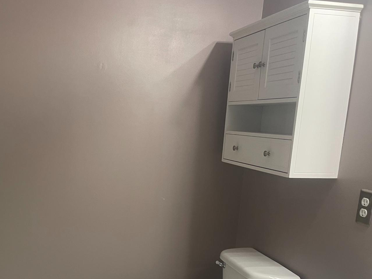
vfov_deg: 35.2
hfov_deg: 45.5
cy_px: 209
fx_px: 430
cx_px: 103
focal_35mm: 40
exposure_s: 1/60
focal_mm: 5.1
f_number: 1.6
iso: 125
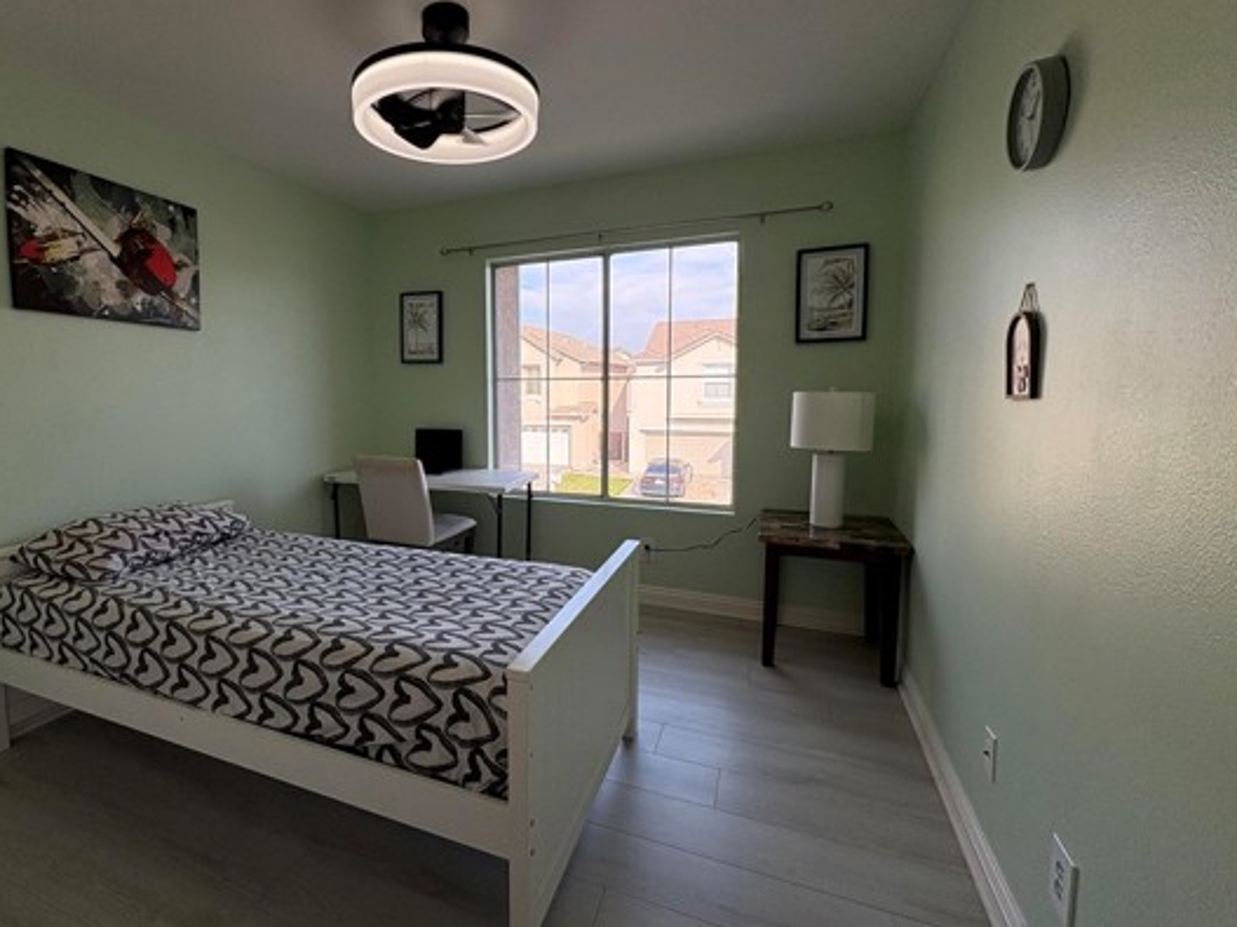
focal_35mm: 17
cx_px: 495
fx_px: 607
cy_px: 444
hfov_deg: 89.9
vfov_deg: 74.7
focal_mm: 2.22
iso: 64
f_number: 2.2
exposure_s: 1/324
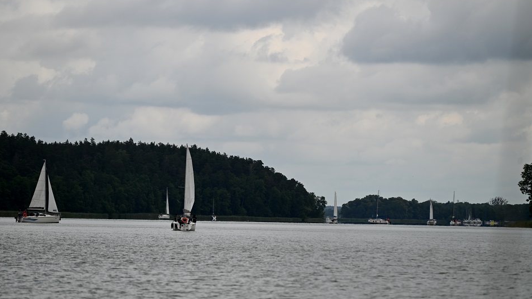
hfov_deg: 9.8
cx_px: 265
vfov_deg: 5.5
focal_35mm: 221
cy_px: 135
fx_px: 3117
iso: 125
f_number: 5.6
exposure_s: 1/1000
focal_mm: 210
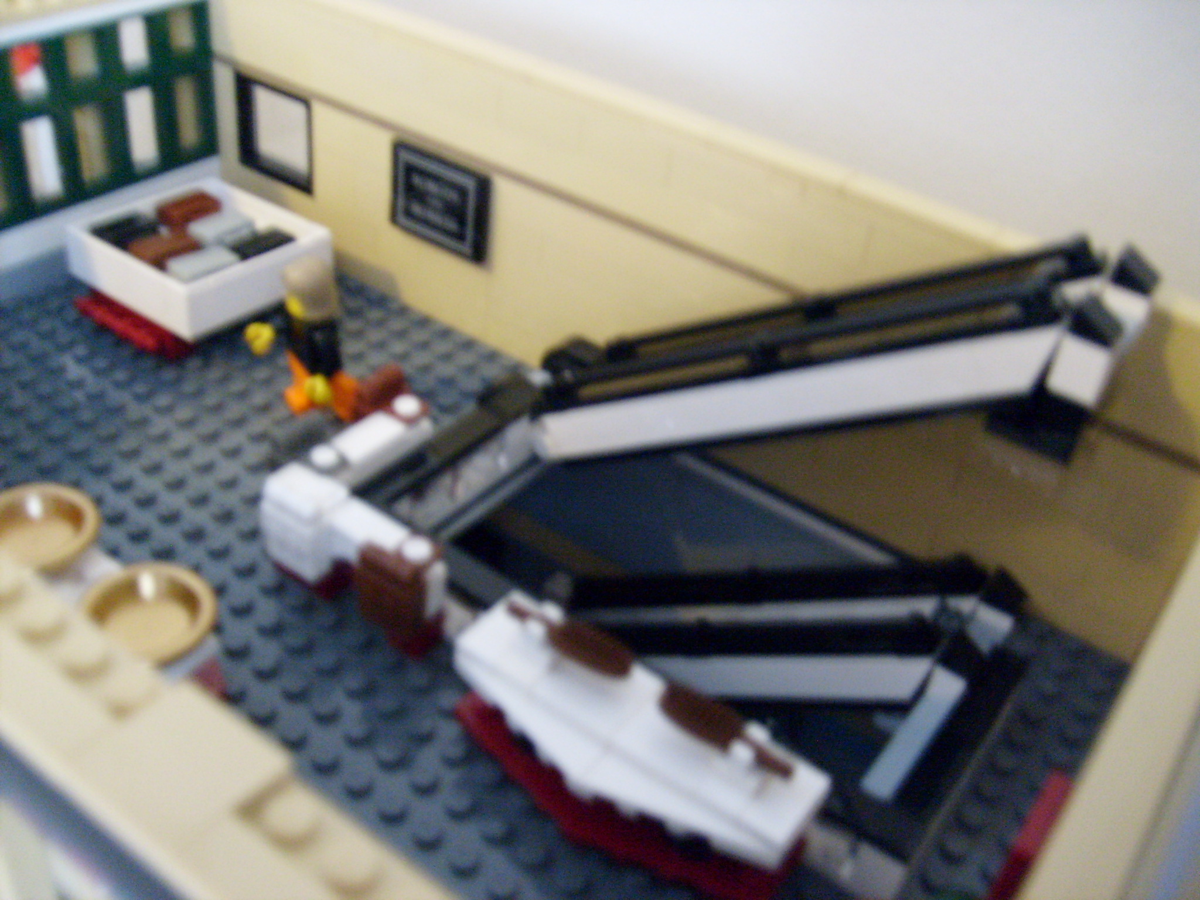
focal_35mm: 35
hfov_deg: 52.6
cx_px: 600
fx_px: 1213
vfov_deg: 40.7
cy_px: 450
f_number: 2.8
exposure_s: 1/3
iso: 200
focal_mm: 5.8
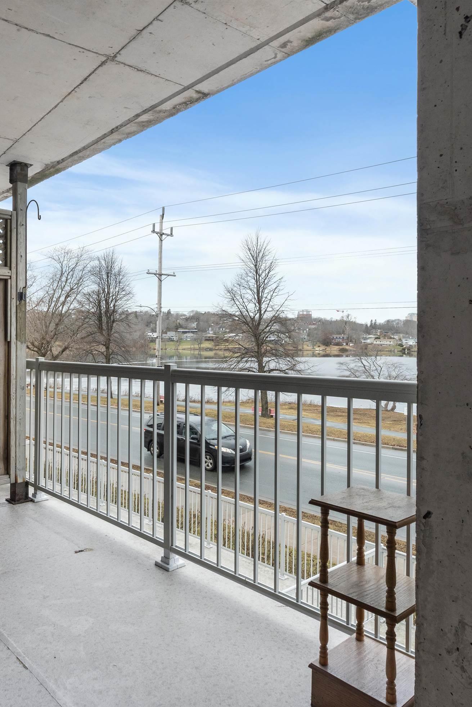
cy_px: 368
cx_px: 167
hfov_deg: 50.6
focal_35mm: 25
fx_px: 492
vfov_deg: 71.5
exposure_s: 1/100
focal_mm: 16
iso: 400
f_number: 8
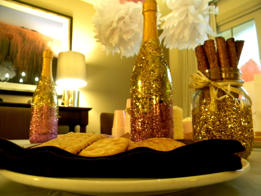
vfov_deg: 49.7
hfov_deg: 63.4
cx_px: 130
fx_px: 211
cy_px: 98
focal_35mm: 28
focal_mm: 5
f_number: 3.5
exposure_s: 1/5
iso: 400
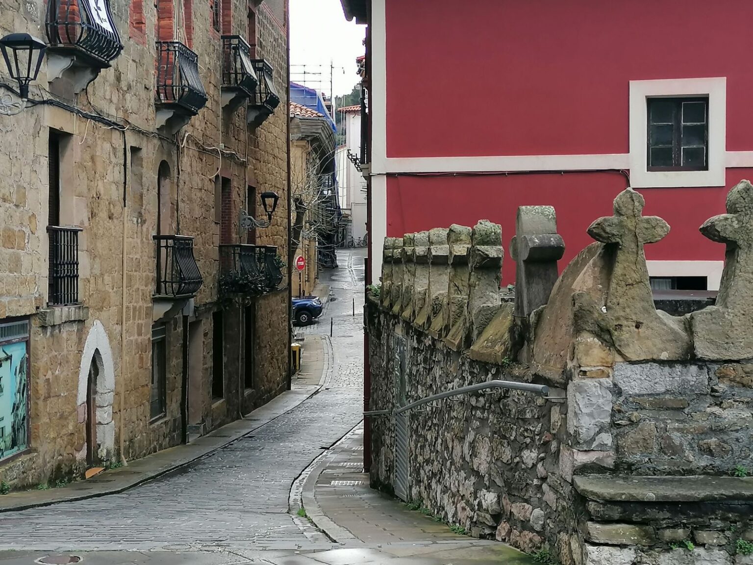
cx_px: 376
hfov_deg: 32.7
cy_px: 282
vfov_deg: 24.8
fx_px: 1283
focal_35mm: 59
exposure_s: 1/233
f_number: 1.8
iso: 50
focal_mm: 4.75
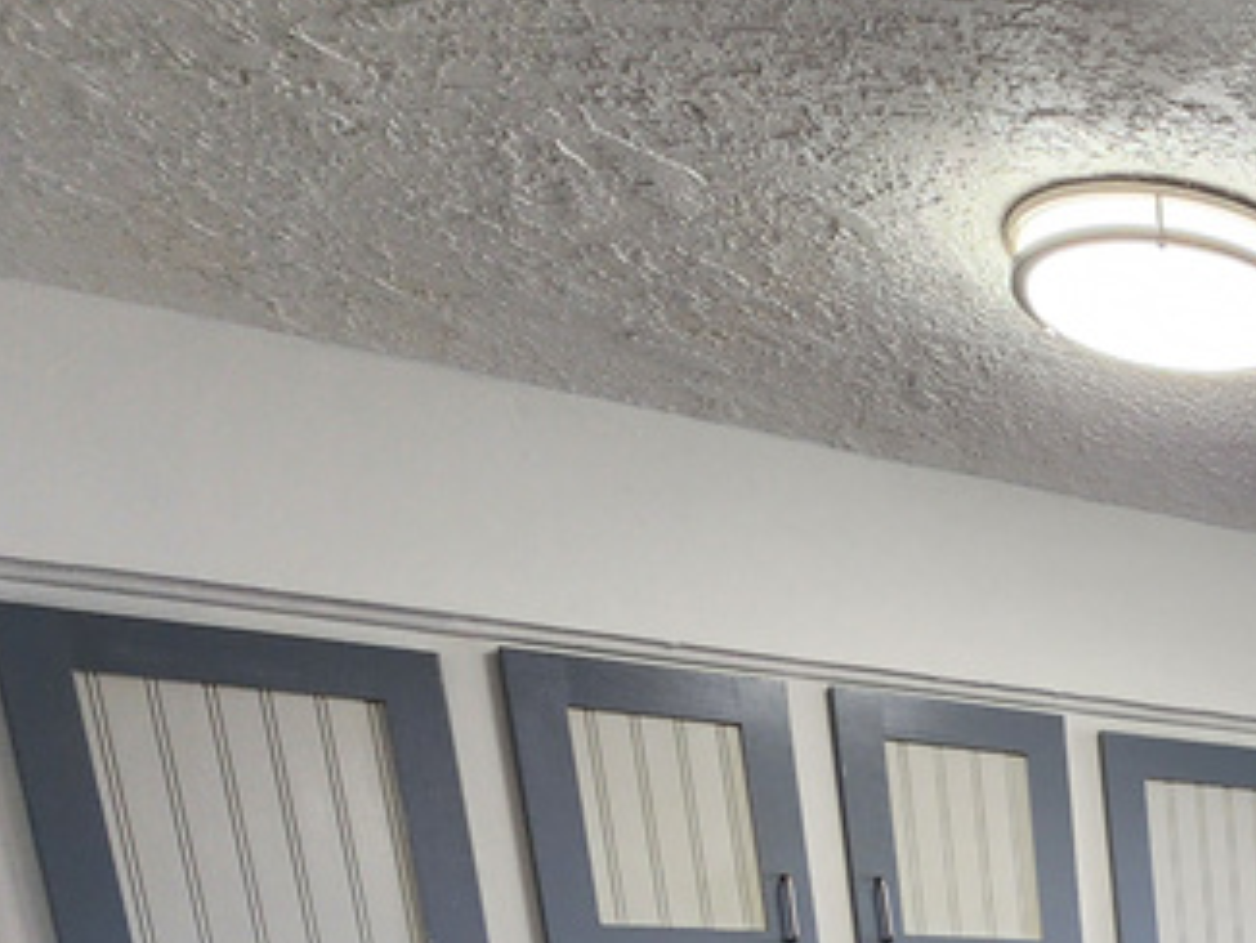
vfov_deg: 25.8
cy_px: 1426
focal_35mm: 41
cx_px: 1716
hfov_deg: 31.9
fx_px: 1488
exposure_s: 1/60
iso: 125
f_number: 2.2
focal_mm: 2.2
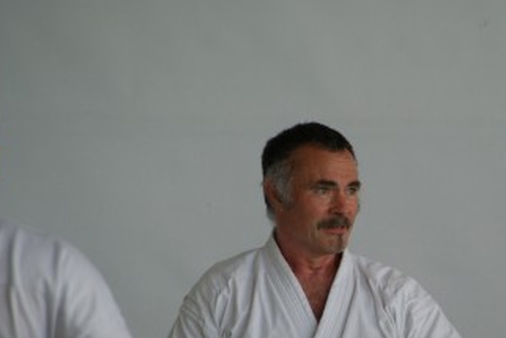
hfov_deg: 4.3
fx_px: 6732
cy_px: 269
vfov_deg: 2.9
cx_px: 396
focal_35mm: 479
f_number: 5.6
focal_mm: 200
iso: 400
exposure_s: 1/160
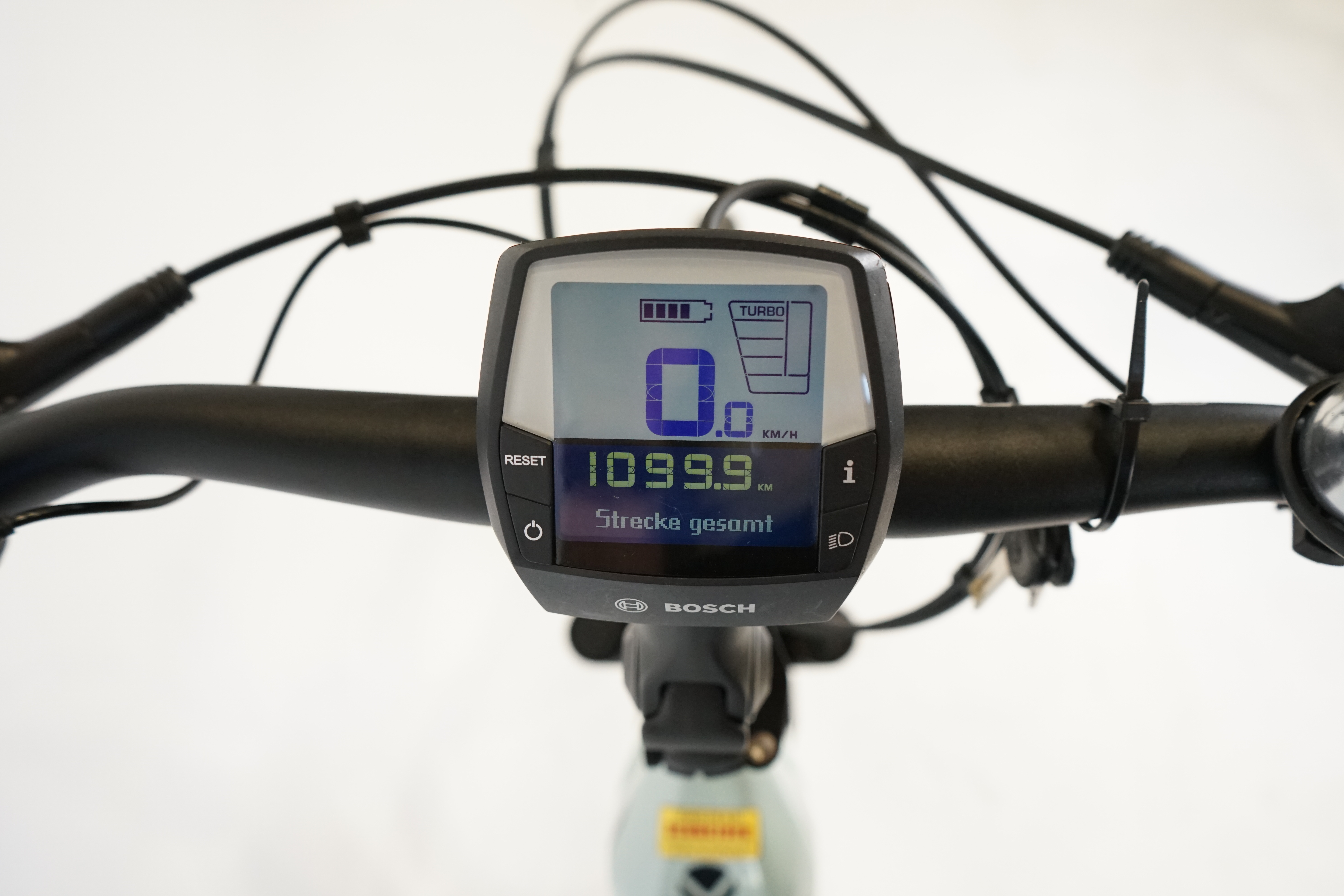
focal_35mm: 28
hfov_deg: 65.5
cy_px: 448
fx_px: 1045
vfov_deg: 46.4
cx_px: 672
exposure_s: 1/200
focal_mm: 28
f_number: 5.6
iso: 2500
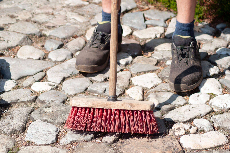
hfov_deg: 15.2
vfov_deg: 10.1
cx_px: 115
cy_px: 76
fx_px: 861
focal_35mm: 135
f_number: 5.6
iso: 200
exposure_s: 1/800
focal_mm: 90
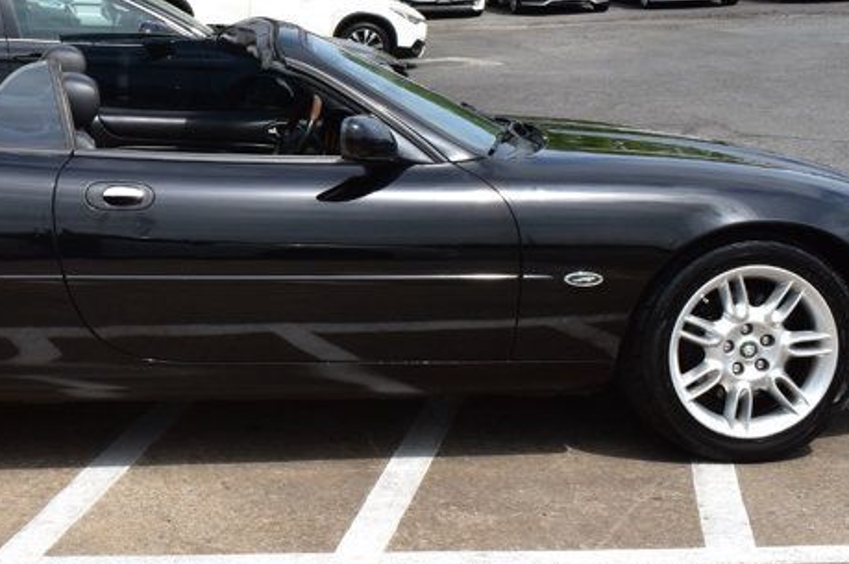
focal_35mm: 67
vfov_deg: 20.2
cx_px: 78
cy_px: 172
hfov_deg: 28.9
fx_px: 1578
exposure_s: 1/500
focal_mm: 20
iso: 320
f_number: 11
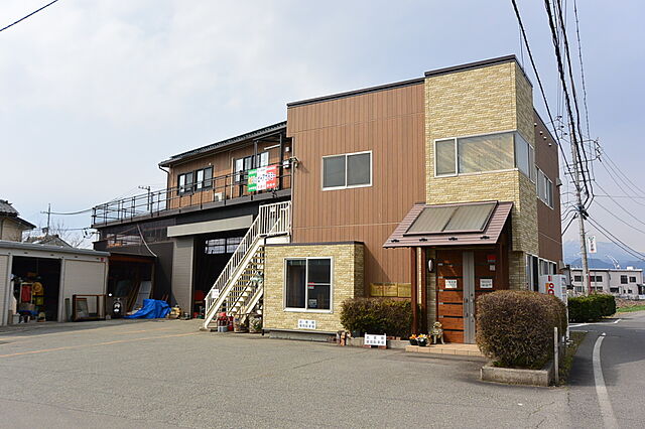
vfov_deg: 42.3
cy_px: 214
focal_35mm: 31
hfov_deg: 60.3
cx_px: 322
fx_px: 555
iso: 160
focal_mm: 11.5
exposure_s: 1/1000
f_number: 5
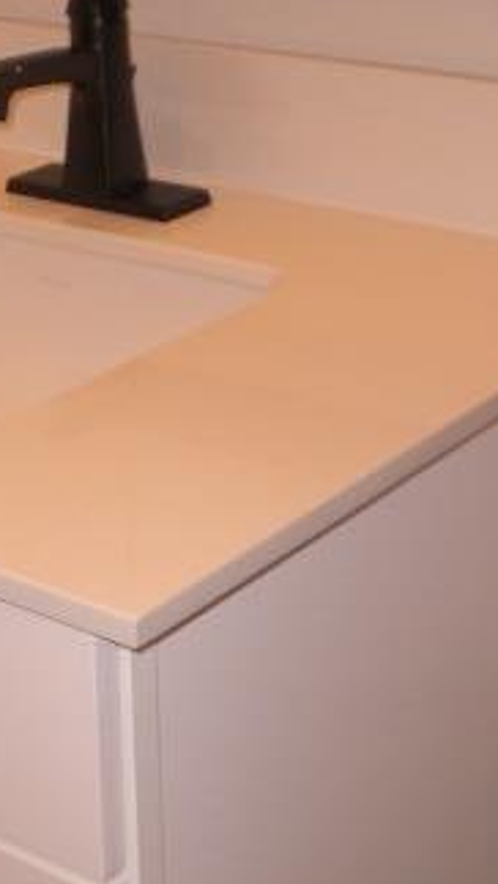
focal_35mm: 82
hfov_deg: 14.3
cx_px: -82
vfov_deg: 25.9
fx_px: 1922
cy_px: 473
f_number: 3.1
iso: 200
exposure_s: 1/60
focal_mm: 6.3
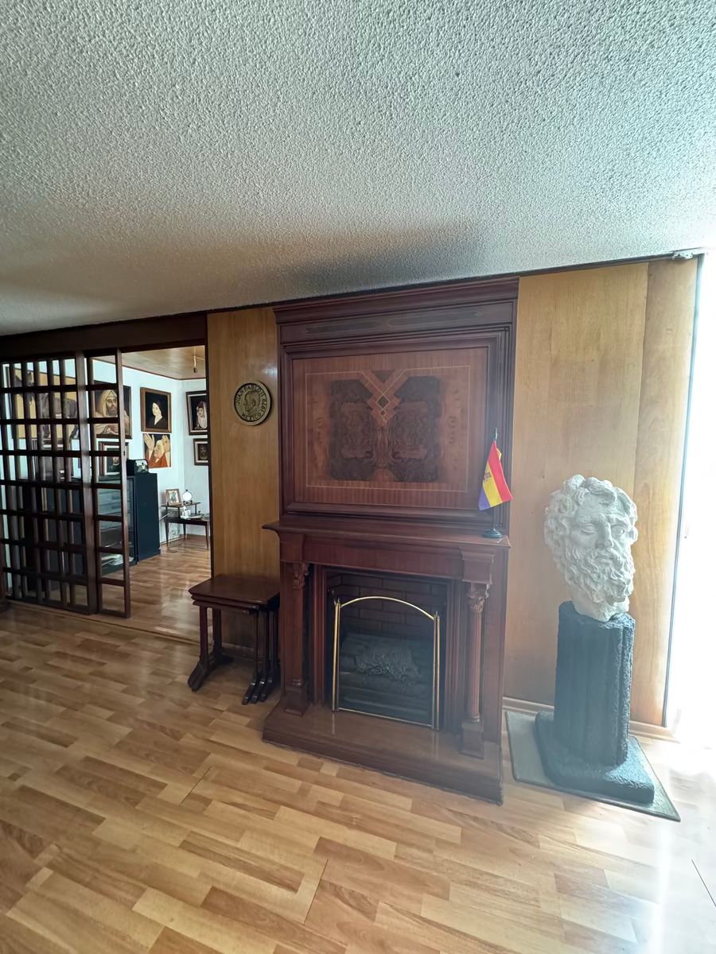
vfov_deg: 102.1
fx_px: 386
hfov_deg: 85.7
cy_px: 477
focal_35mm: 14
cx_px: 358
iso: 640
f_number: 2.2
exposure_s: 1/60
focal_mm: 2.22
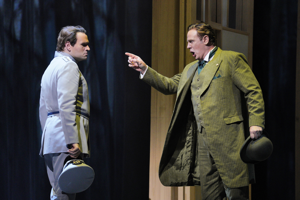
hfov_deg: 10.3
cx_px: 150
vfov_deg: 6.9
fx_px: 1667
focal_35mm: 200
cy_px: 100
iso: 4000
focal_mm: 200
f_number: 3.5
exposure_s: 1/250
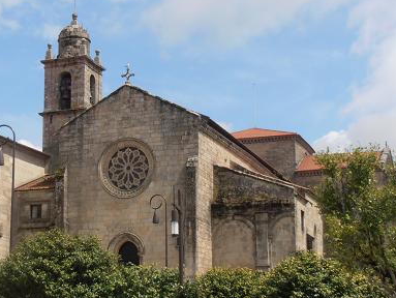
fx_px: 1088
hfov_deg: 20.6
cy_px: 142
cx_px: 152
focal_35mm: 95
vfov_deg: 15.6
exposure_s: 1/800
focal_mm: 12.29
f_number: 4.8
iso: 80
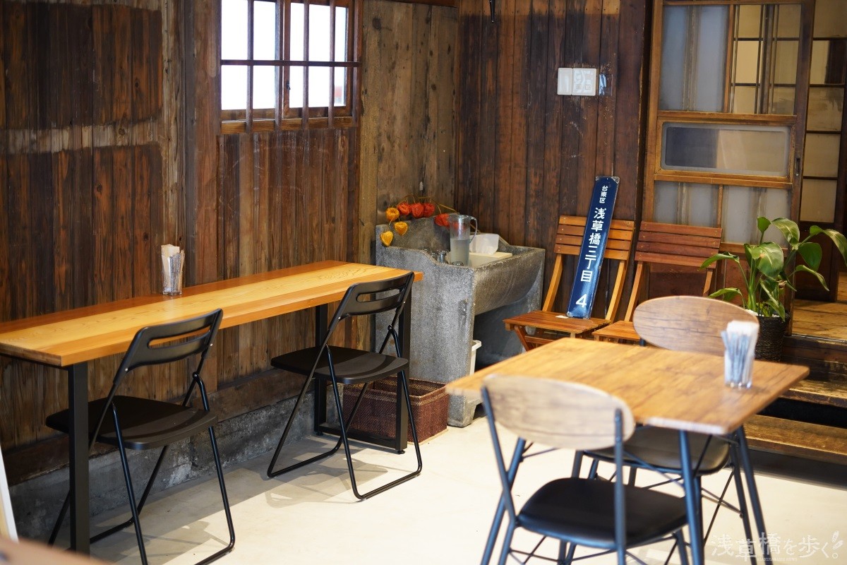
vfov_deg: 27.0
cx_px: 424
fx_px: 1176
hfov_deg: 39.6
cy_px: 282
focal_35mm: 50
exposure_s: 1/160
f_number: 2
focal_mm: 50
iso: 2000
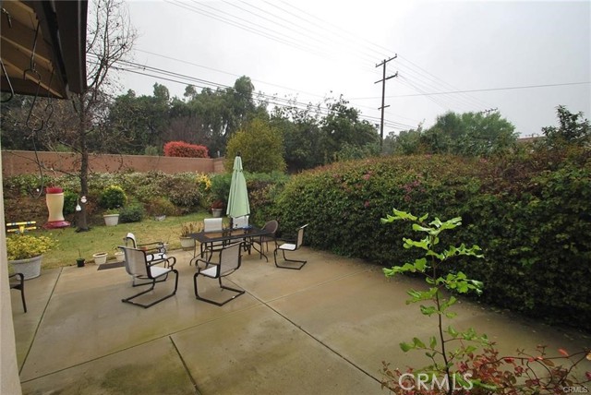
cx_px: 296
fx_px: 246
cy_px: 198
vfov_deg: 77.4
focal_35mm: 15
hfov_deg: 100.3
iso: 180
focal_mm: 10
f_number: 5.6
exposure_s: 1/125
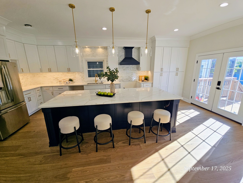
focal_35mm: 13
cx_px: 122
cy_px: 92
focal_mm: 2.2
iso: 50
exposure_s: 1/227
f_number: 2.2
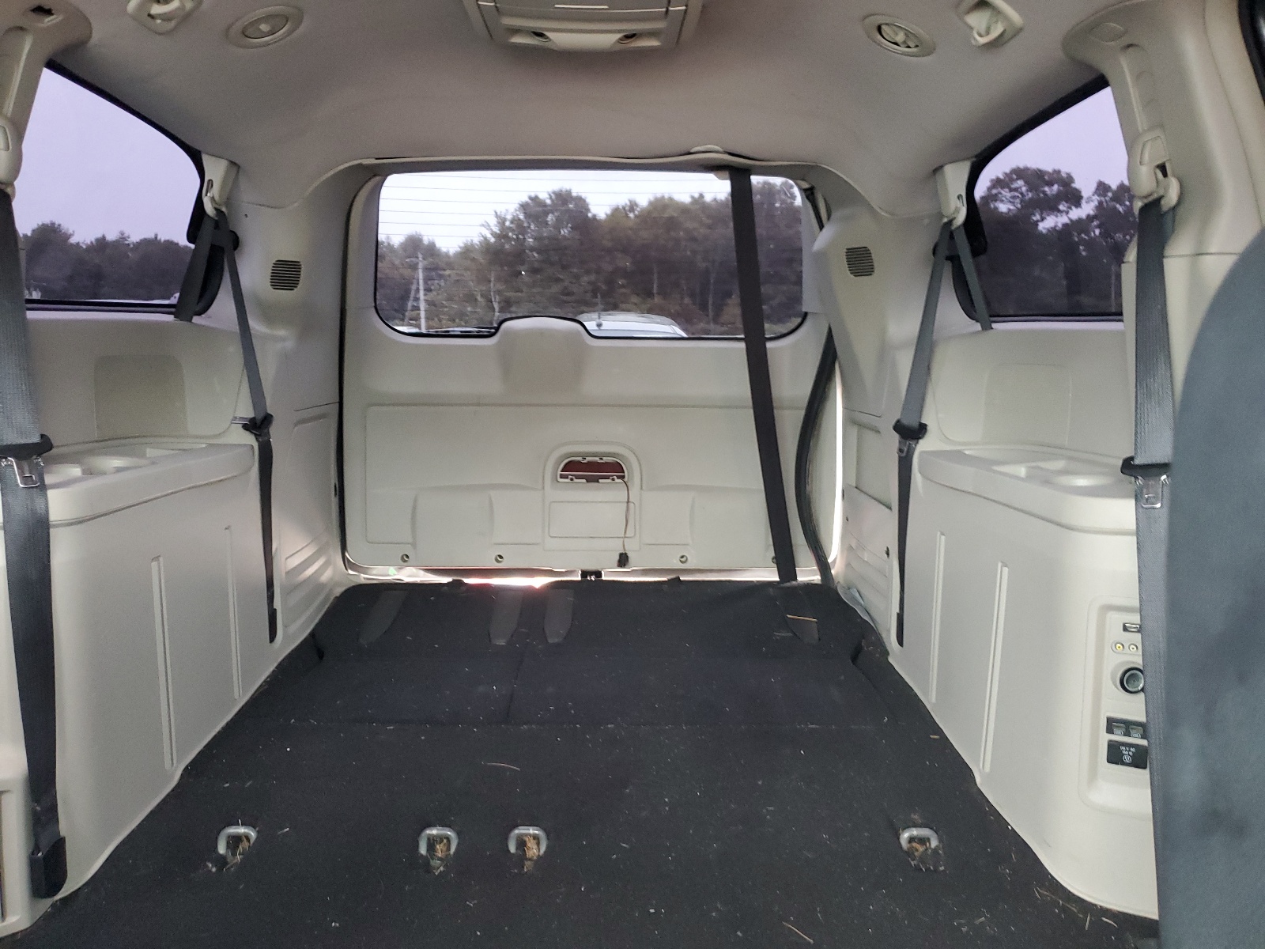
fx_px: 950
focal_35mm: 26
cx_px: 632
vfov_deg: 53.1
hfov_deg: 67.3
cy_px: 474
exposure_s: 1/30
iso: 341
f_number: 1.5
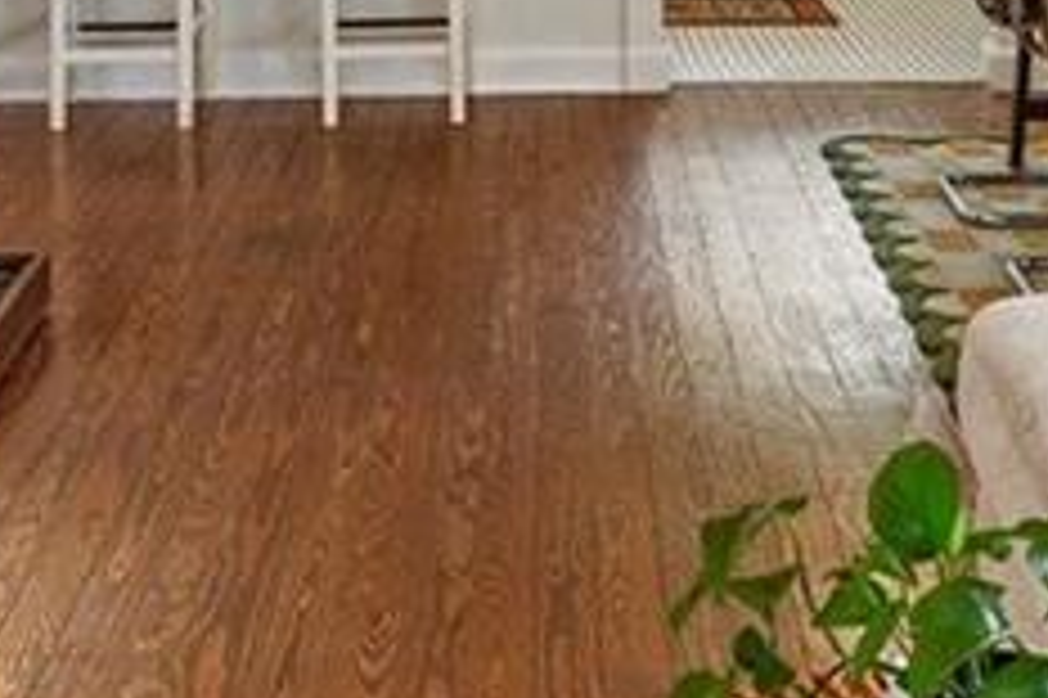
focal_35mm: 103
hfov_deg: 19.8
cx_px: 508
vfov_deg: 12.5
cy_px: -410
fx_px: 2996
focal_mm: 10
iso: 160
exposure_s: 1/3
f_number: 8
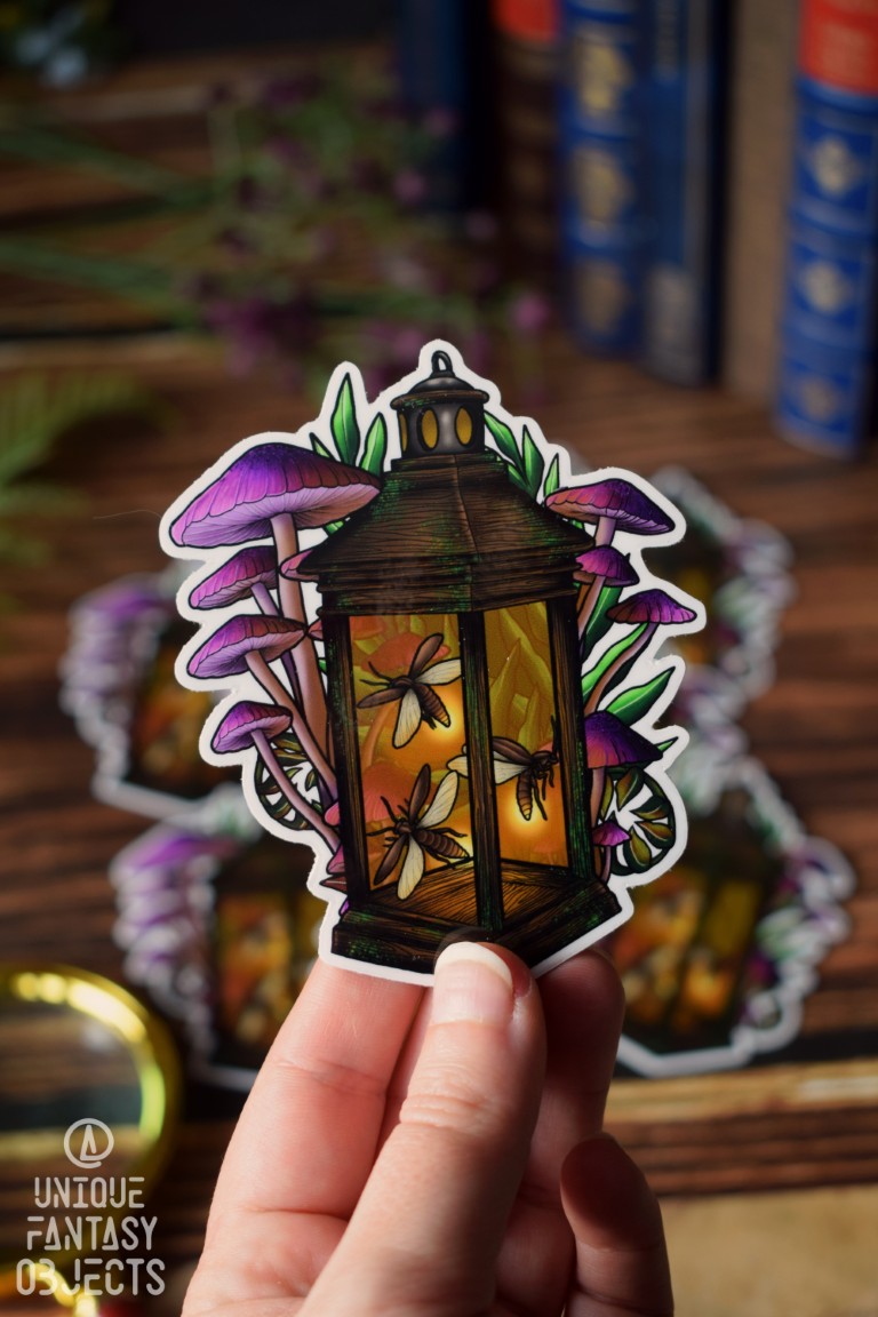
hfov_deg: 22.6
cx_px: 439
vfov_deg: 33.4
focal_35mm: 60
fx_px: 2195
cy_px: 658
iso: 400
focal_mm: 40
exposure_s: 1/80
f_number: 4.8
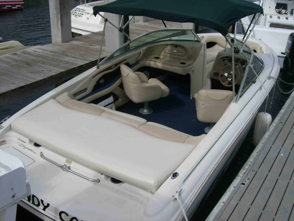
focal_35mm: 38
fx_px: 323
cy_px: 110
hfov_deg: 49.0
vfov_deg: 37.7
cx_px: 147
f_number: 4.3
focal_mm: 6.2
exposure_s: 1/800
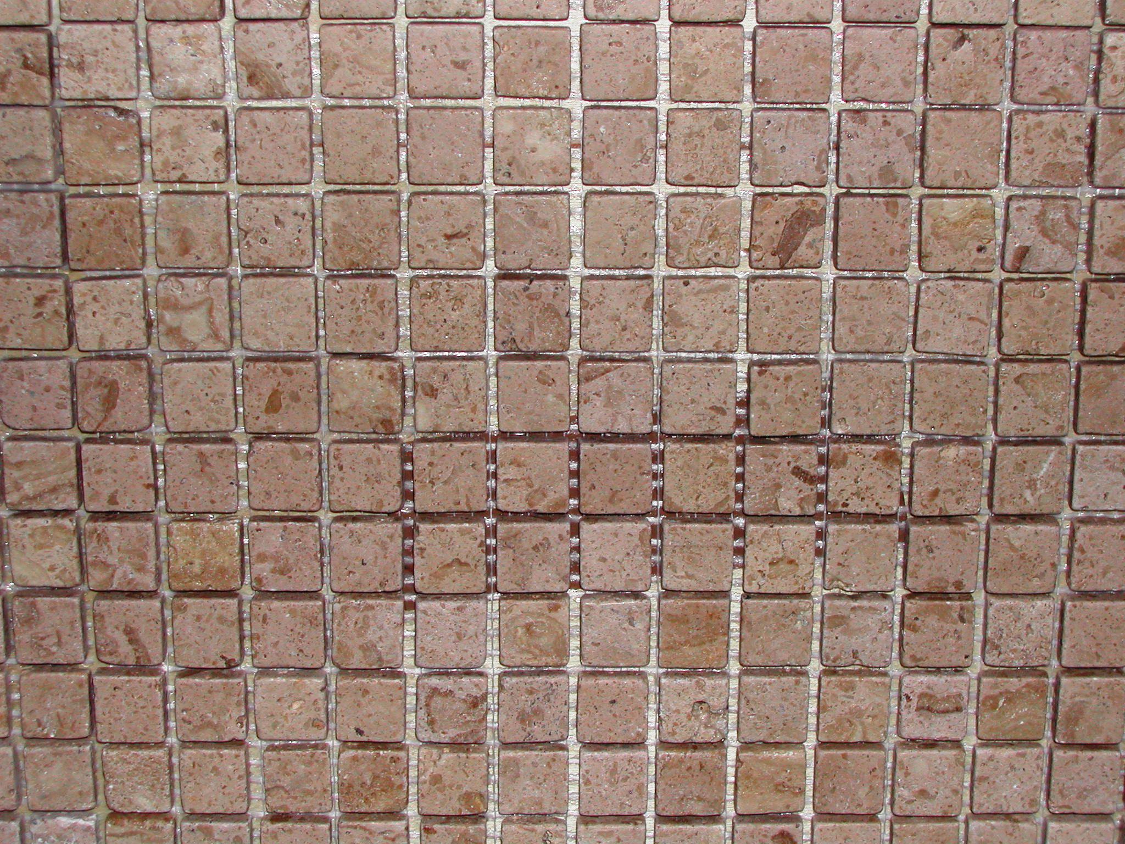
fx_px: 2177
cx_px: 562
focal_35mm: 67
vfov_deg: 21.9
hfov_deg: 29.0
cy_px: 422
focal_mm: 14.2
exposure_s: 1/60.1
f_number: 10
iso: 100
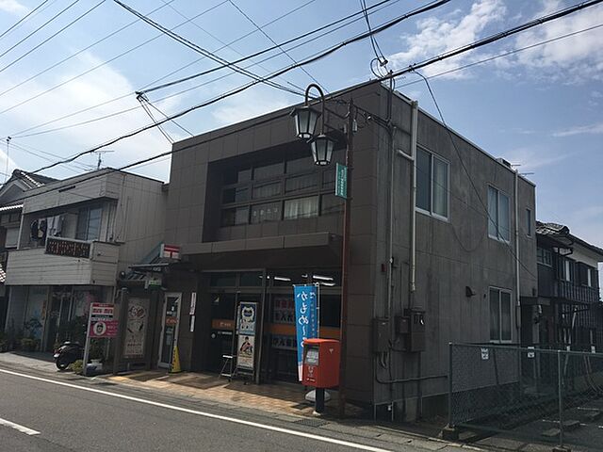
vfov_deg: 48.2
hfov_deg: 61.7
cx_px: 302
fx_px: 505
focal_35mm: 29
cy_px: 226
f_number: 2.2
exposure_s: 1/3497
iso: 25
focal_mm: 4.15
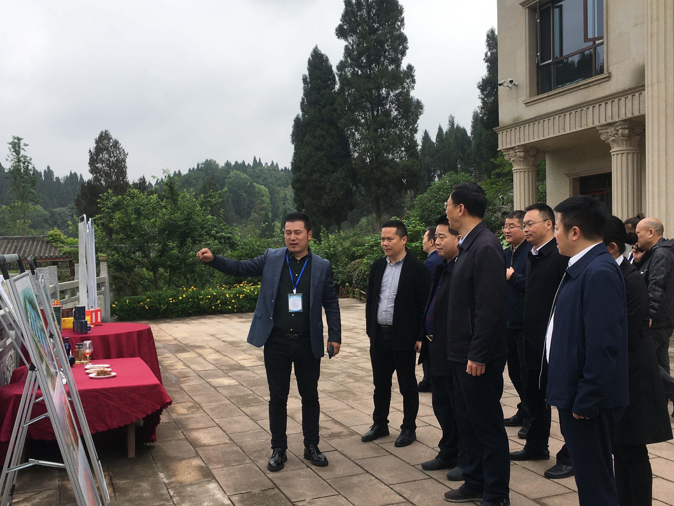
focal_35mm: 38
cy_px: 285
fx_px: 740
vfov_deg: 37.7
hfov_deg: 48.9
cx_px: 365
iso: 25
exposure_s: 1/874
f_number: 2.2
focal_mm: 4.15
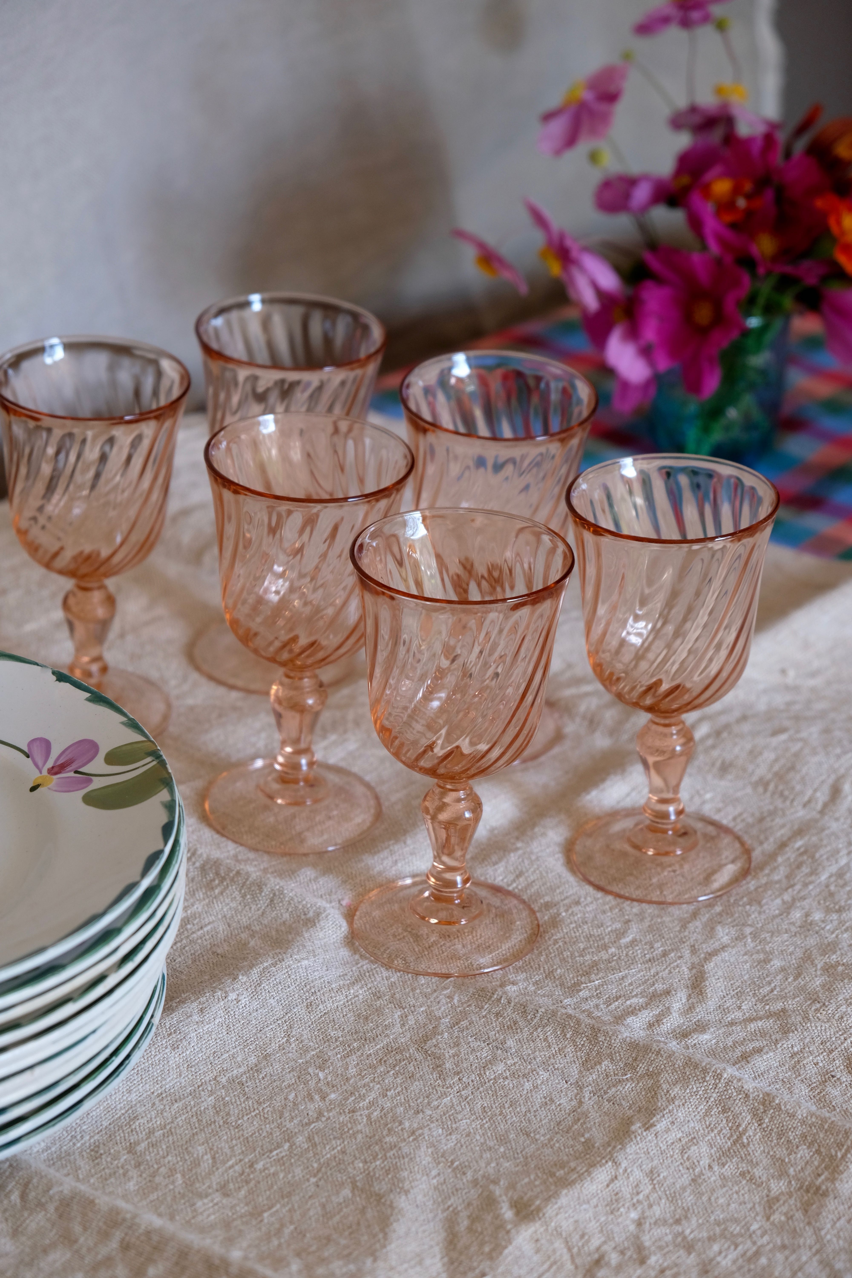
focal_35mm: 83
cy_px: 639
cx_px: 426
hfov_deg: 16.5
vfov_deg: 24.5
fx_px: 2946
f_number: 4
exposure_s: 1/125
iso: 400
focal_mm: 55
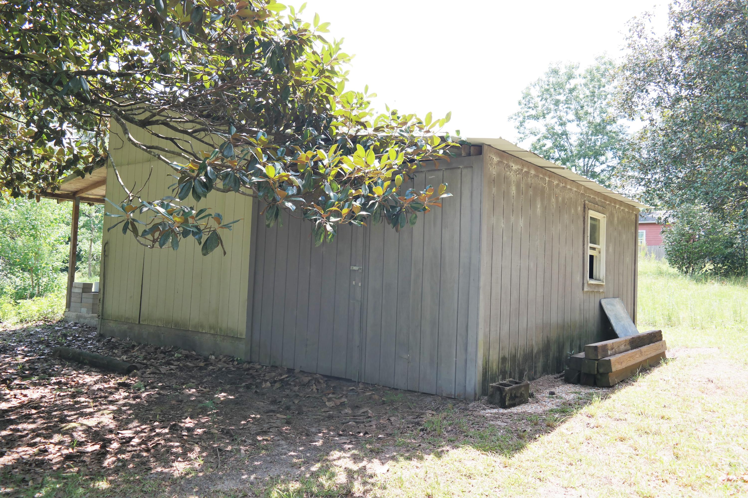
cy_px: 249
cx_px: 374
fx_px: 561
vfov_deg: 47.9
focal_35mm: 27
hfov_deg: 67.4
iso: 200
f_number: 5
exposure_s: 1/160
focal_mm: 18
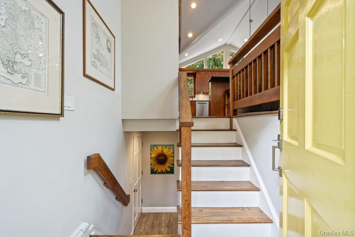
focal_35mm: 16
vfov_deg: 73.8
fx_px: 158
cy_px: 118
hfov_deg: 96.7
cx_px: 178
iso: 250
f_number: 5
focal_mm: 16
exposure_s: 1/10
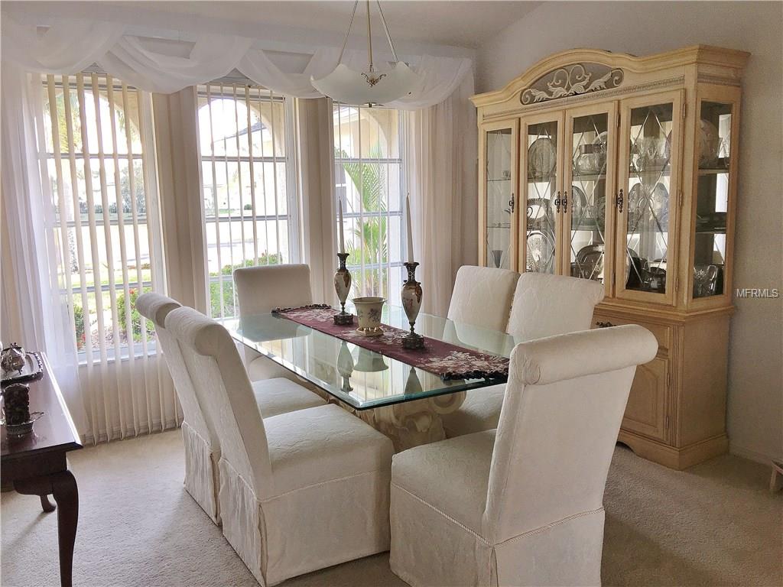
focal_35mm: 29
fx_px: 656
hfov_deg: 61.7
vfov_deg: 48.2
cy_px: 294
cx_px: 392
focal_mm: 4.15
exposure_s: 1/40
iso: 25
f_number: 2.2
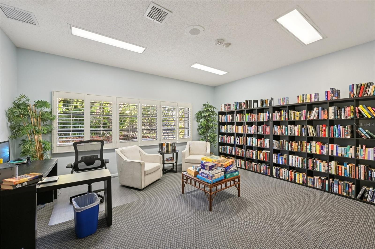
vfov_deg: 81.1
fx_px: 146
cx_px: 188
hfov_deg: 104.3
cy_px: 124
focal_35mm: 14
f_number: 8
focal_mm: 14
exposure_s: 1/30
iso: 400
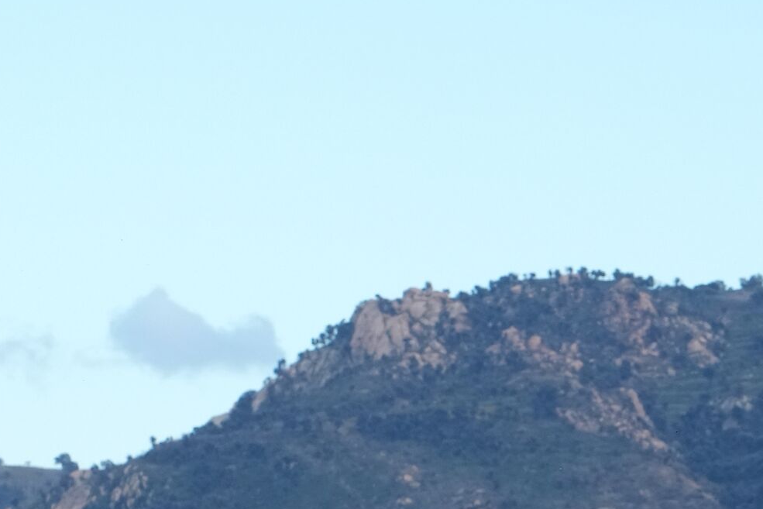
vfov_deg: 2.8
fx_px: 10428
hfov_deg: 4.2
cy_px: 574
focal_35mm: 492
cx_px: 645
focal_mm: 135
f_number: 8
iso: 1000
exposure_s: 1/1000
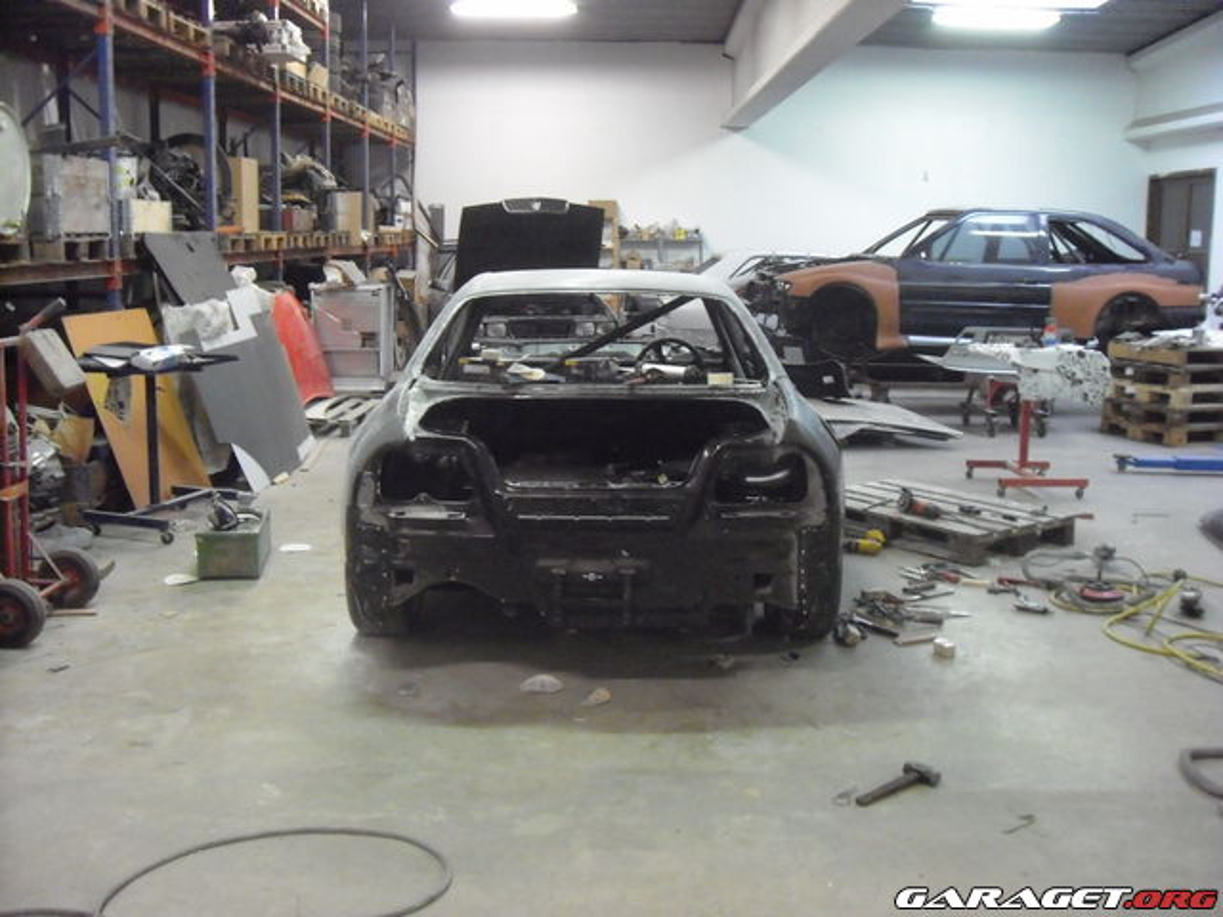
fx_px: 1307
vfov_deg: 38.7
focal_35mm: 37
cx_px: 612
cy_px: 458
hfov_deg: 50.1
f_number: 2.7
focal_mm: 6.2
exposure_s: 1/25
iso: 800
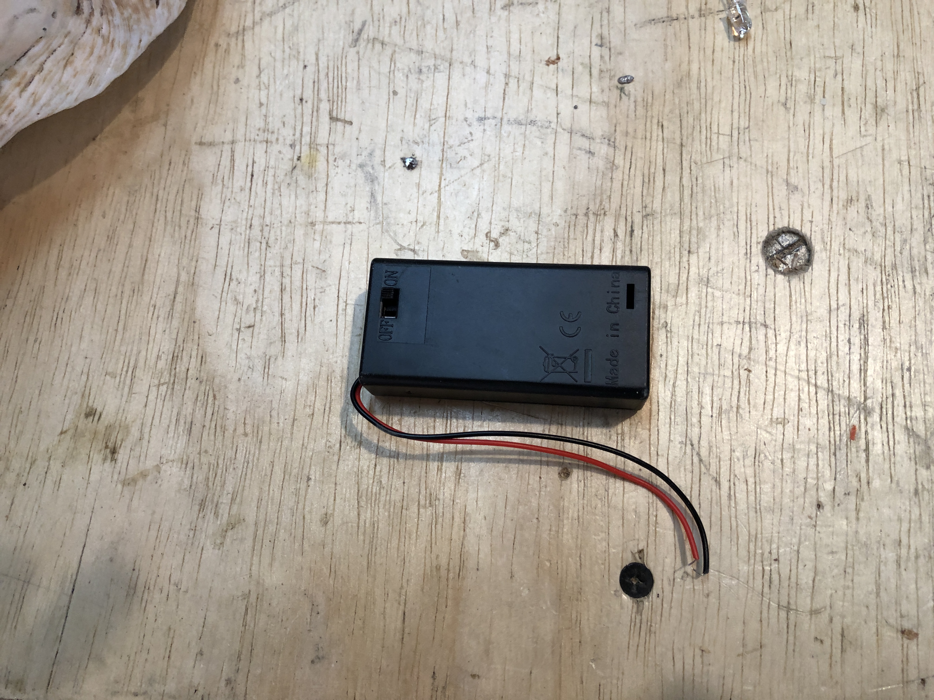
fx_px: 755
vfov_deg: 49.7
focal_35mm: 28
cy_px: 350
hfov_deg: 63.4
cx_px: 467
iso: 40
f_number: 1.8
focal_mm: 3.99
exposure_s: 1/30
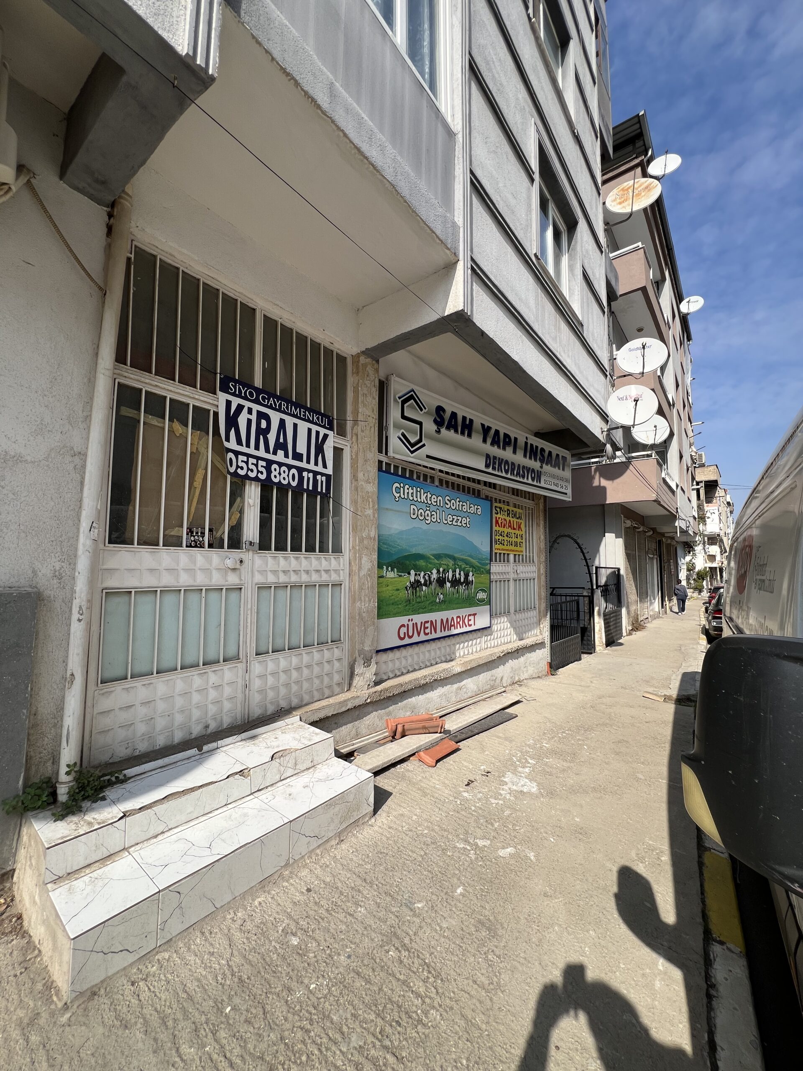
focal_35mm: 13
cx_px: 402
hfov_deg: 89.9
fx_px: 402
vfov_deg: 106.2
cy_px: 536
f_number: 1.8
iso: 32
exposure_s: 1/1220
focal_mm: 1.57
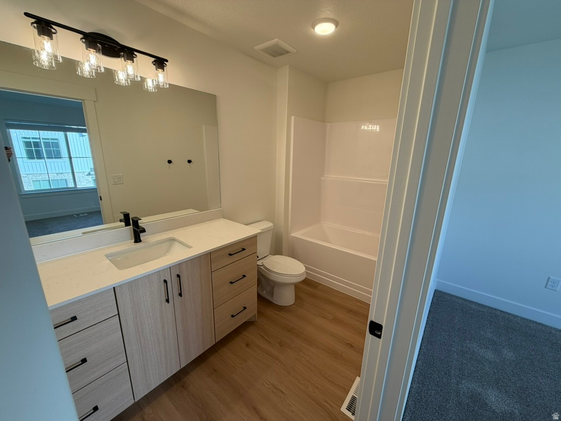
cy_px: 210
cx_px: 280
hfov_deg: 102.1
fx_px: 227
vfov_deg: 85.7
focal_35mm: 14
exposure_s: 1/120
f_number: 2.2
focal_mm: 2.22
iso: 64
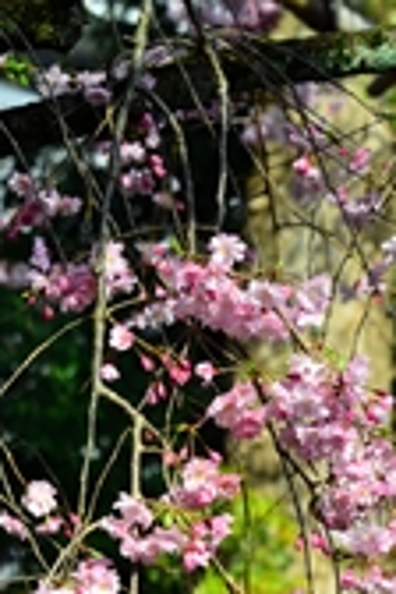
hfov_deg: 5.9
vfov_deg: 8.8
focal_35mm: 233
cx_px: 175
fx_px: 3844
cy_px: 566
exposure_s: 1/320
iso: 400
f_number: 9
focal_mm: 98
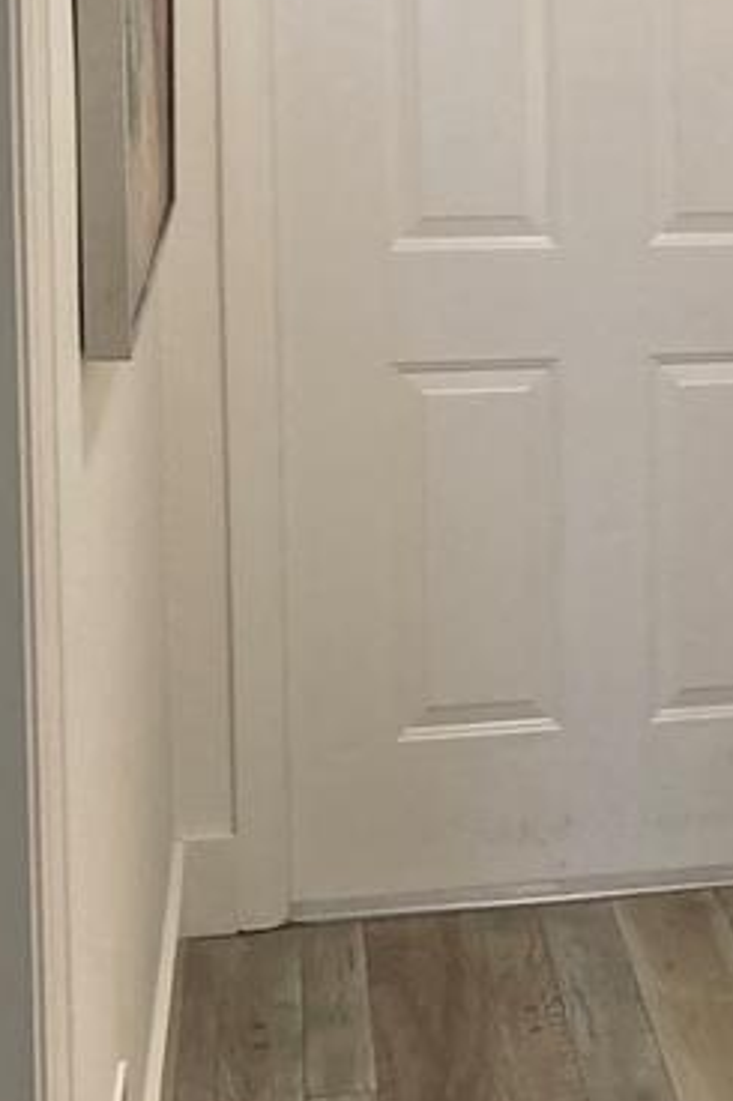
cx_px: 1313
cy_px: 263
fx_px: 2904
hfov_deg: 13.0
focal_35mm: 95
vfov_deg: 21.3
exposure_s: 1/60
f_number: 1.8
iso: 100
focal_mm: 3.99
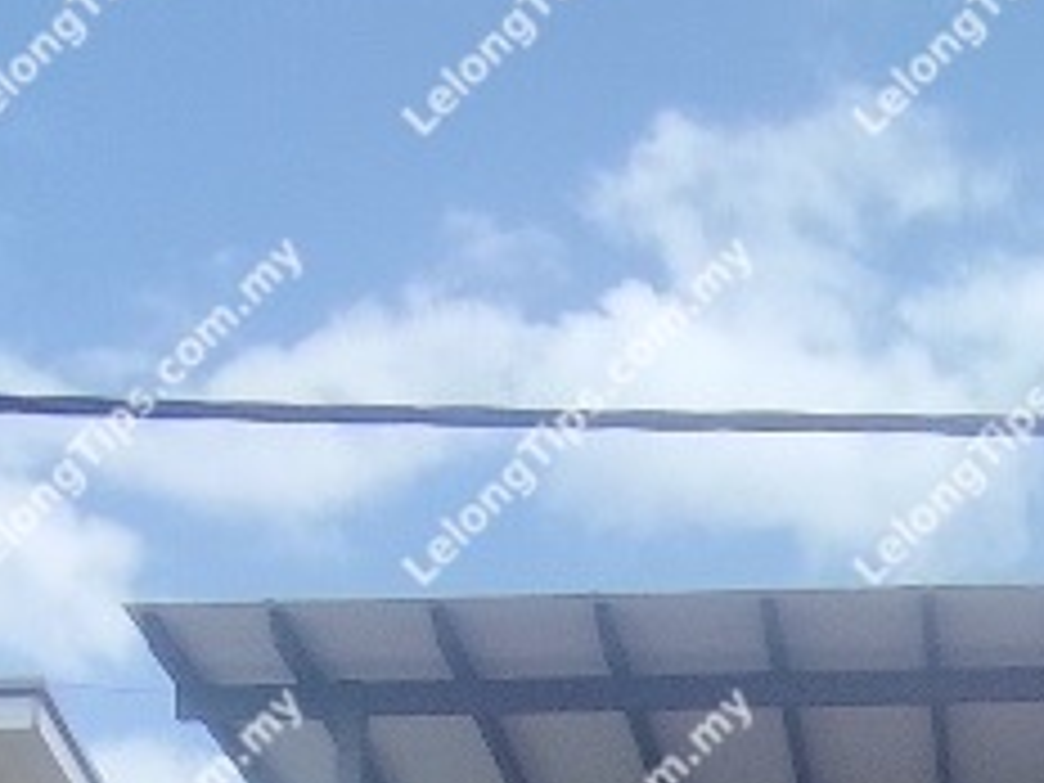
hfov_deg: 26.3
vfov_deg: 16.4
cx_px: 904
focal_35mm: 72
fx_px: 2171
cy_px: 1501
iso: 50
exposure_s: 1/2605
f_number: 2.2
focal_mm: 1.65
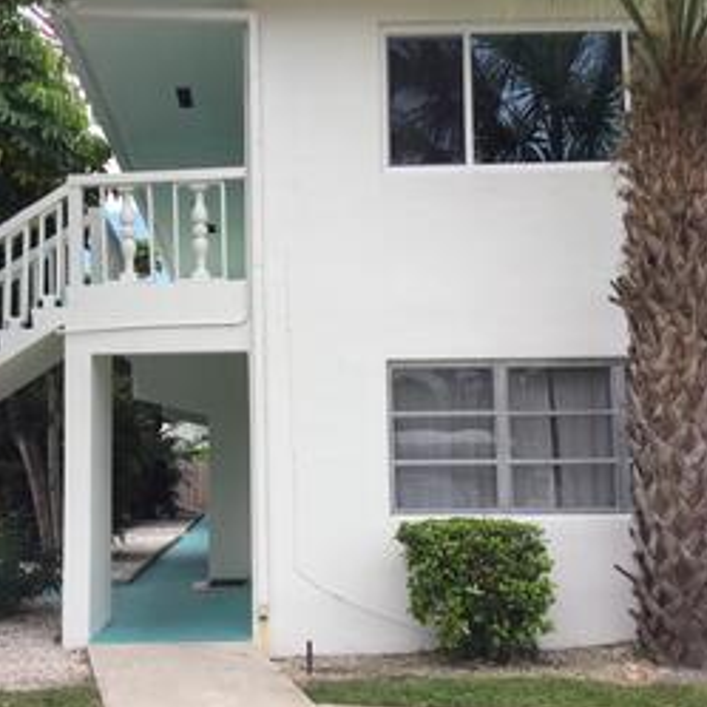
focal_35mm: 44
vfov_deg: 38.3
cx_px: 247
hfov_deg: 38.0
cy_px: 372
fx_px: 1017
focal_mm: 3.3
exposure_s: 1/374
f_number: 2.4
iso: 25
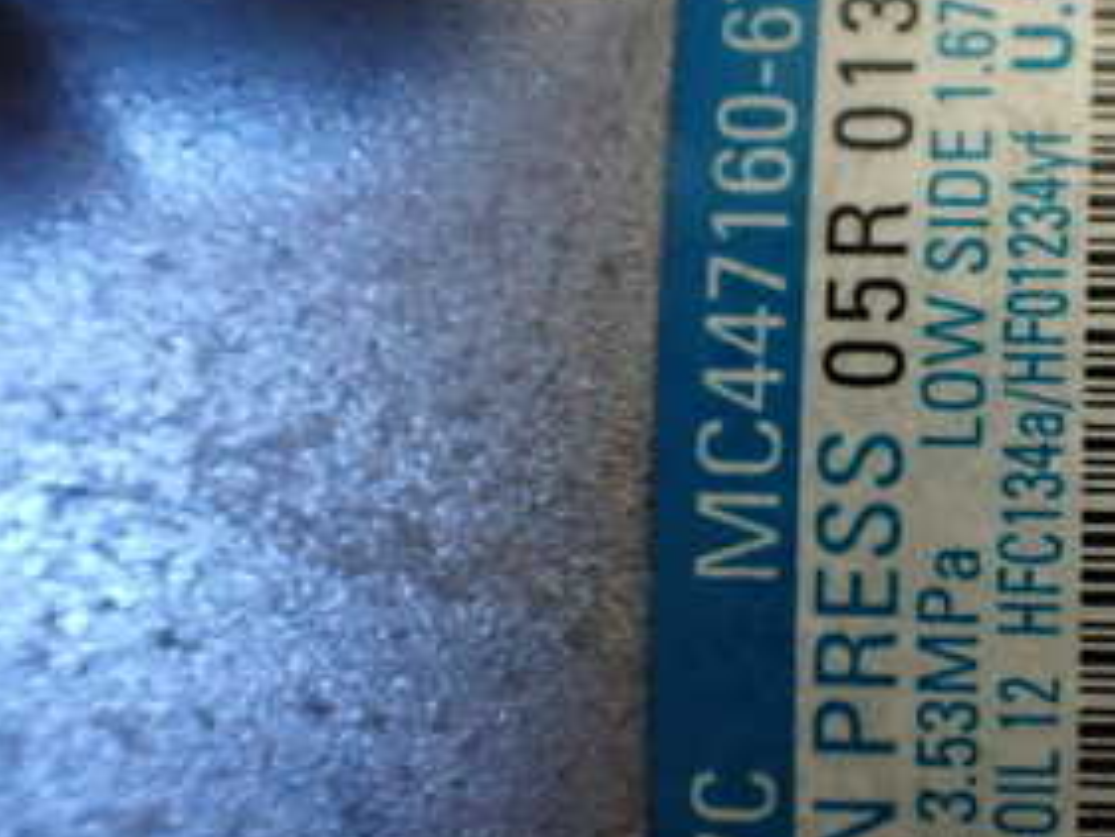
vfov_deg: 22.9
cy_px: 452
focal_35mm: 64
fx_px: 2062
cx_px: 1087
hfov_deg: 28.6
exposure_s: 1/80
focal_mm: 5.4
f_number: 2.3
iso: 800
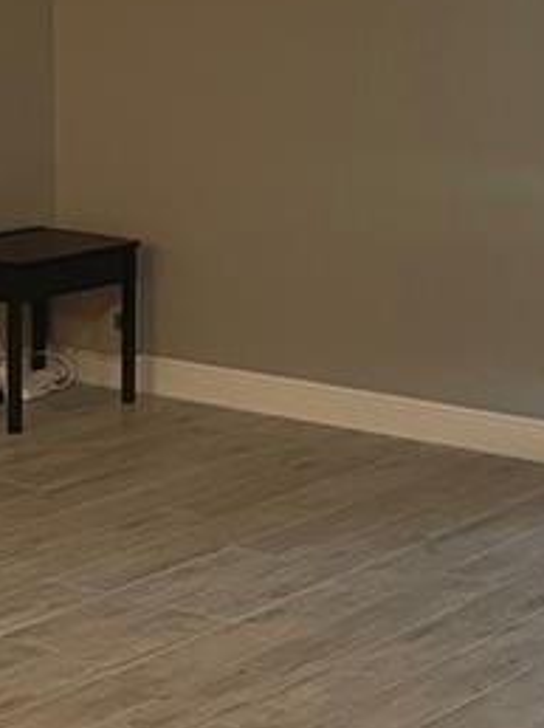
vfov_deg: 16.3
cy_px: 299
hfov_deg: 12.0
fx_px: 2540
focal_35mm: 121
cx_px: 629
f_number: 1.6
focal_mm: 4.2
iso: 100
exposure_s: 1/60
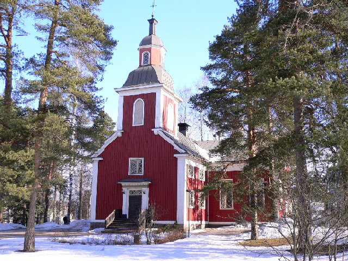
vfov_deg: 35.1
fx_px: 412
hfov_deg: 45.8
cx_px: 174
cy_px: 130
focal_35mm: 41
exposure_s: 1/400
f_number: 3.1
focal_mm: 6.8
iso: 80
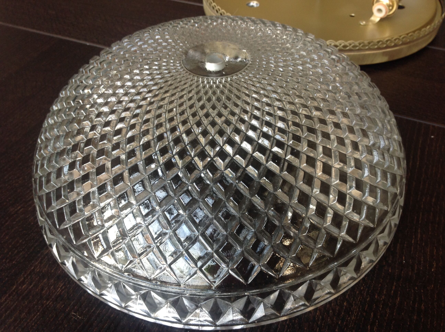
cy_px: 166
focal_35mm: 35
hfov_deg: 52.7
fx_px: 449
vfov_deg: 40.6
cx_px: 222
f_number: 2.4
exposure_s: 1/24
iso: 50
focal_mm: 4.28
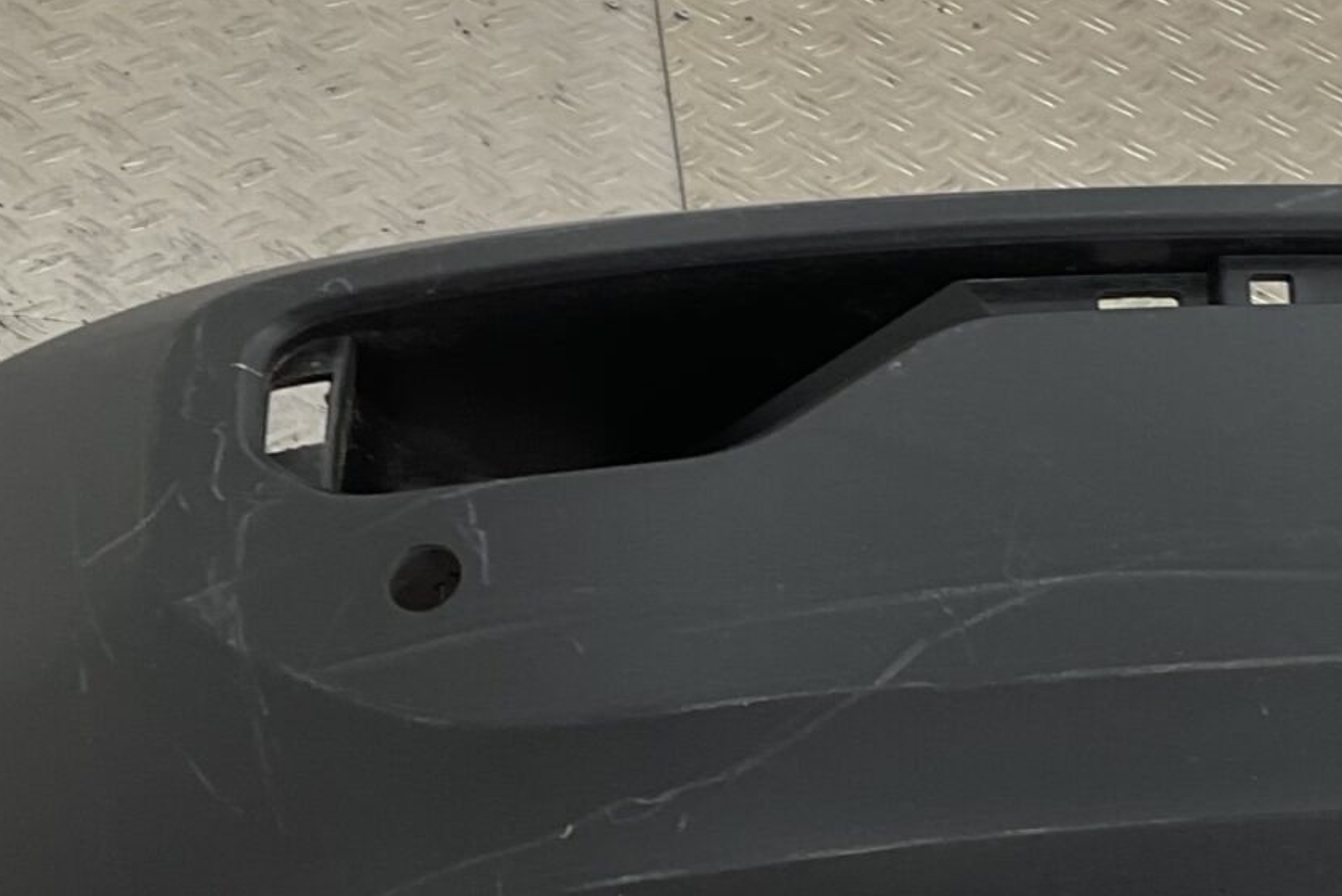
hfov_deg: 21.8
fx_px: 3431
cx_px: 1078
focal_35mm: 92
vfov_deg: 14.9
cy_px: 592
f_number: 1.8
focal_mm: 3
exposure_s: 1/120
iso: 20
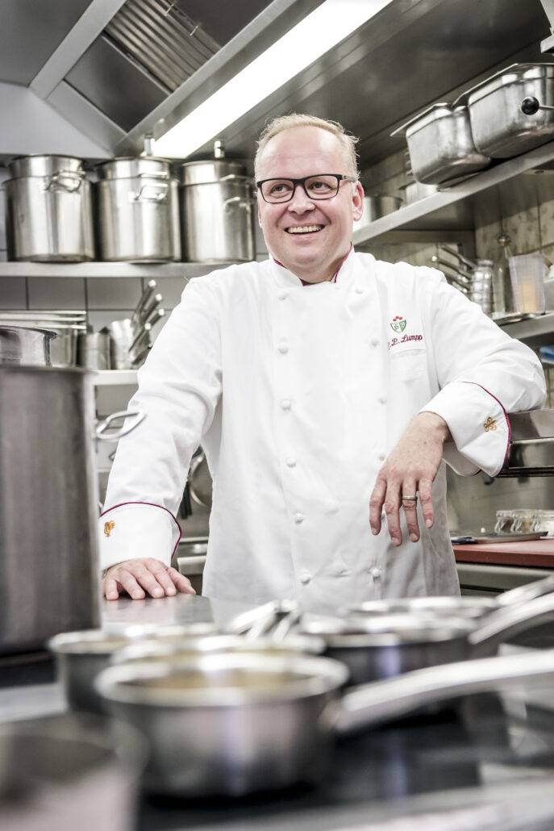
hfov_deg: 22.6
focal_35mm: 60
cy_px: 416
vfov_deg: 33.4
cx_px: 277
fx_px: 1384
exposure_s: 1/125
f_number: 5.6
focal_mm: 60
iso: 1600
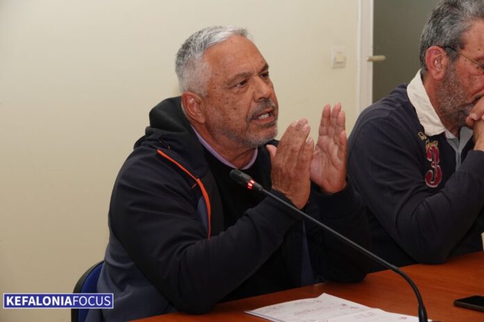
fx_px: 1438
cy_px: 161
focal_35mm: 107
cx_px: 242
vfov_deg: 12.8
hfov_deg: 19.1
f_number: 4
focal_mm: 39.42
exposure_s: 1/80
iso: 400
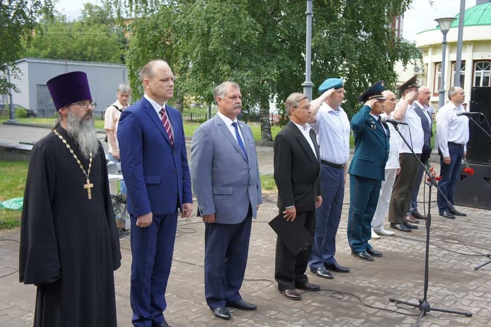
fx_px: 572
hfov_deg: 46.4
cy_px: 164
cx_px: 246
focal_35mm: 42
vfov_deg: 31.8
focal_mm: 28
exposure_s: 1/250
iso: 200
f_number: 5
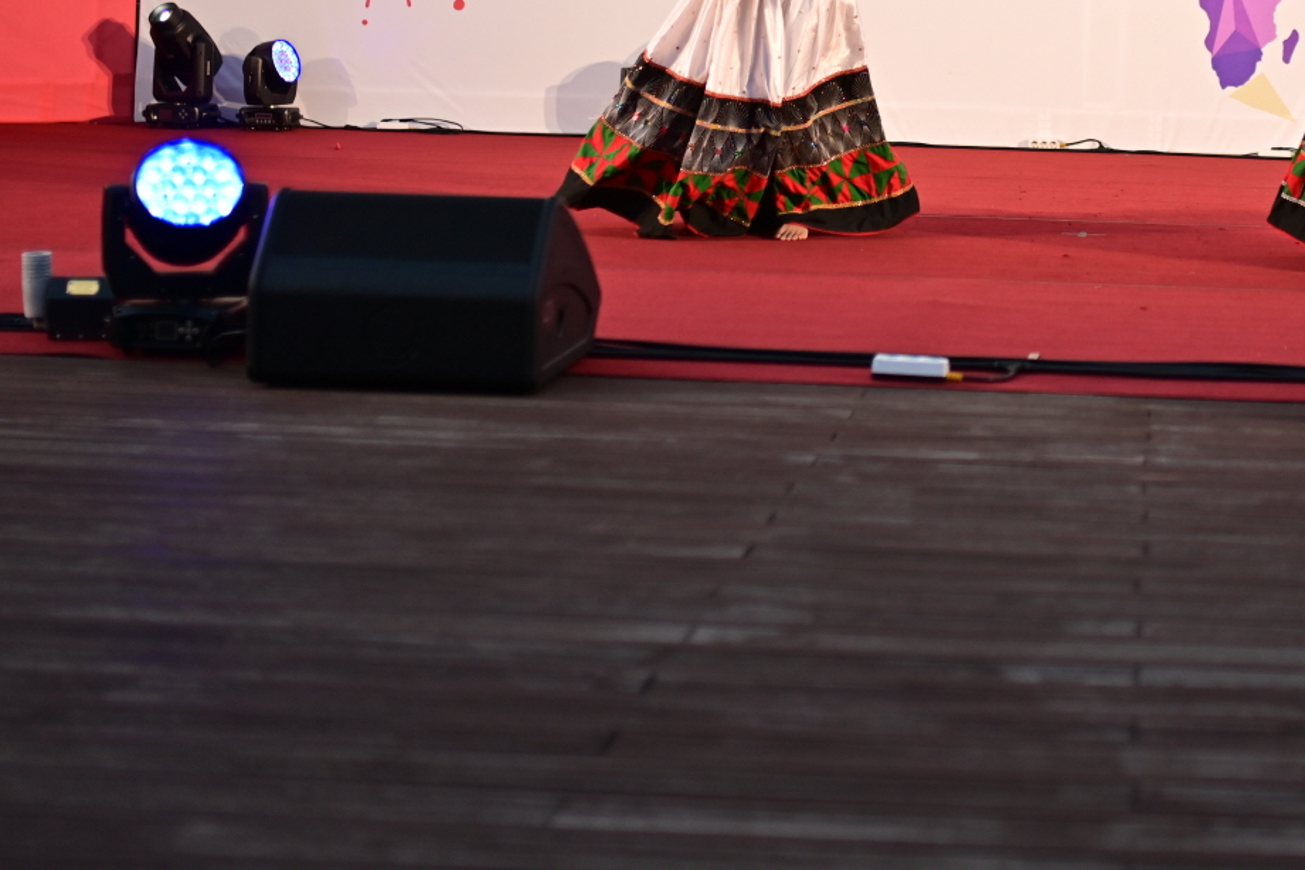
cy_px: -23
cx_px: 1132
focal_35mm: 76
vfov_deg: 17.5
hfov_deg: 25.9
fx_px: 2755
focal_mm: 35
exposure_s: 1/400
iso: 250
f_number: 1.4
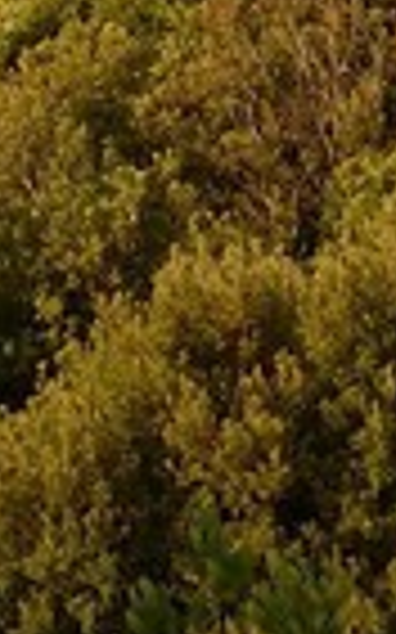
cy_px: -612
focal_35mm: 438
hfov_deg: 2.8
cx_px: -2052
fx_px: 7571
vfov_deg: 4.7
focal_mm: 38
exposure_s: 1/160
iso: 200
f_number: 6.3
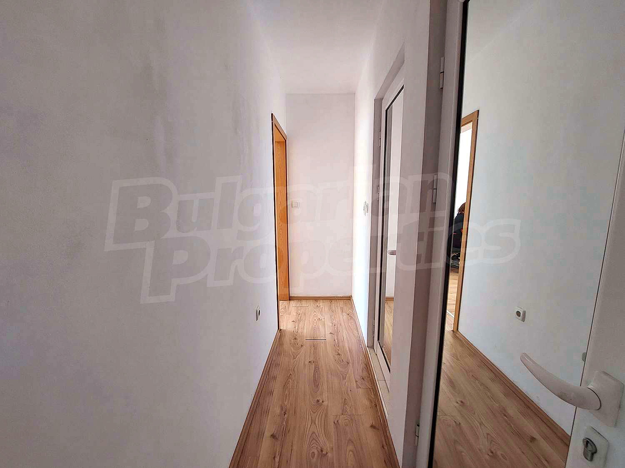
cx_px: 312
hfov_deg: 106.2
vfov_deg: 89.9
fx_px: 235
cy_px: 234
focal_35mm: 13
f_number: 2.2
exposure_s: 1/50
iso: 80
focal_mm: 1.74
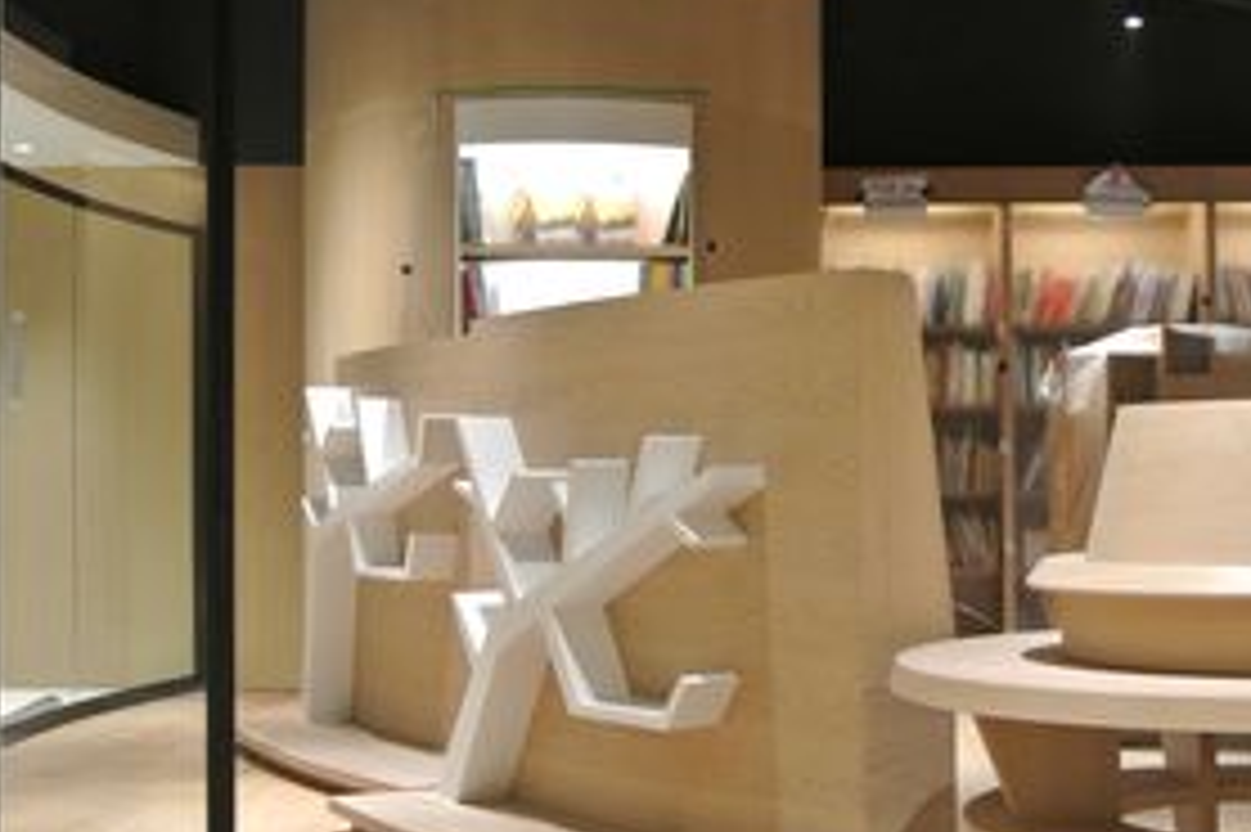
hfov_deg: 35.4
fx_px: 1945
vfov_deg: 24.2
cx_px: 792
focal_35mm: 56
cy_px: 436
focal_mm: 14
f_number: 4
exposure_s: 1/60
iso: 800
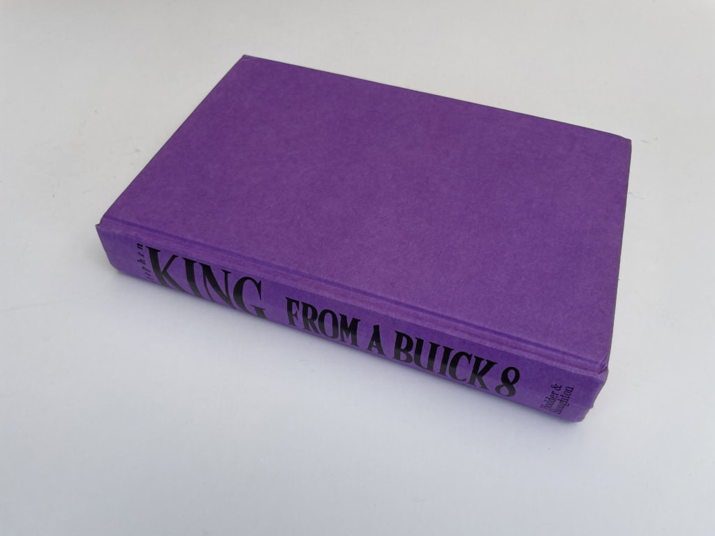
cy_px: 268
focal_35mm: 26
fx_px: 537
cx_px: 358
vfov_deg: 53.1
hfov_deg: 67.3
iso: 32
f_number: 1.6
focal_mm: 4.2
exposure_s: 1/491
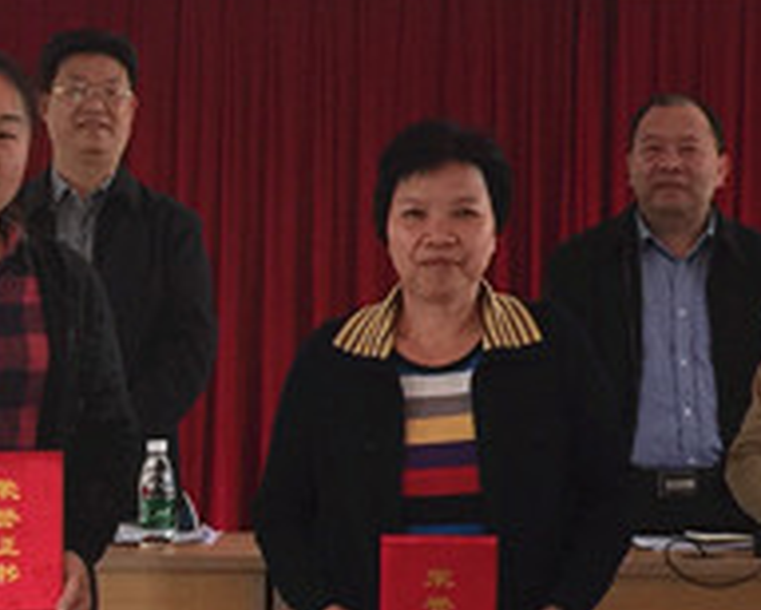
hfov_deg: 16.2
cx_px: 587
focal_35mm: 118
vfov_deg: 13.0
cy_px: 123
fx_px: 2660
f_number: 2.2
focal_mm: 4.15
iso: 50
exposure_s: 1/17
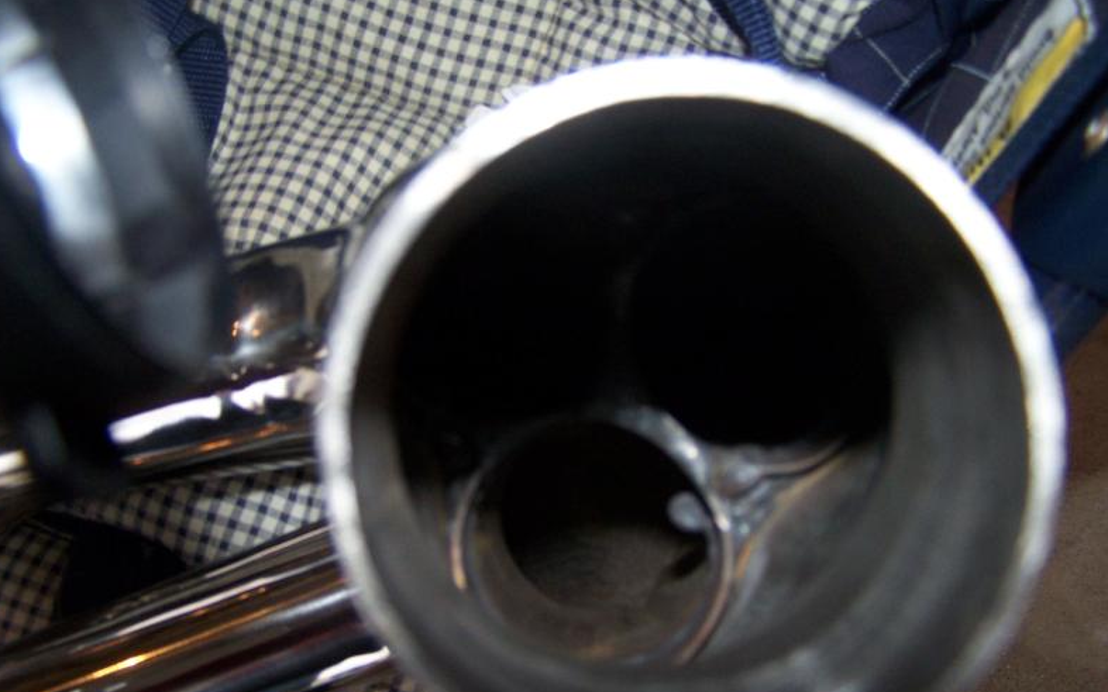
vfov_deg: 31.2
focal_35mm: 41
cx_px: 547
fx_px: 1238
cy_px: 392
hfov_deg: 48.2
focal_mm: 6.3
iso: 140
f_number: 2.8
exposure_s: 1/60
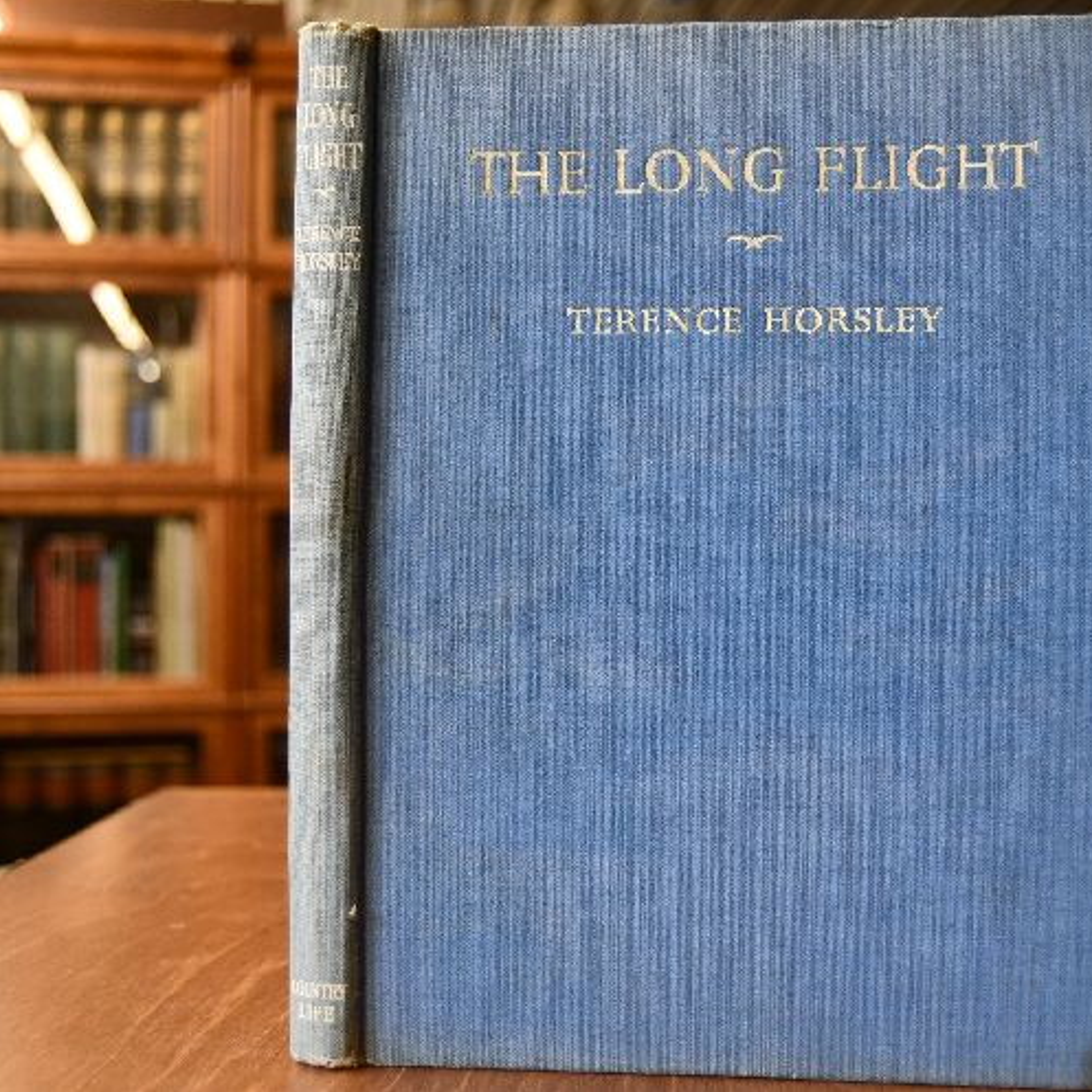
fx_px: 1785
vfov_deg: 34.0
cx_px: 681
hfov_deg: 33.9
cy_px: 545
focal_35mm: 50
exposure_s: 1/125
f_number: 4
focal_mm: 26
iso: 1000
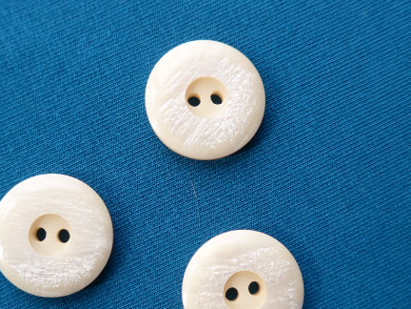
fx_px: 511
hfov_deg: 43.7
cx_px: 173
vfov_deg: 33.3
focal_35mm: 43
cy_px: 203
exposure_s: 1/125
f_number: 2.5
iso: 80
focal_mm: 6
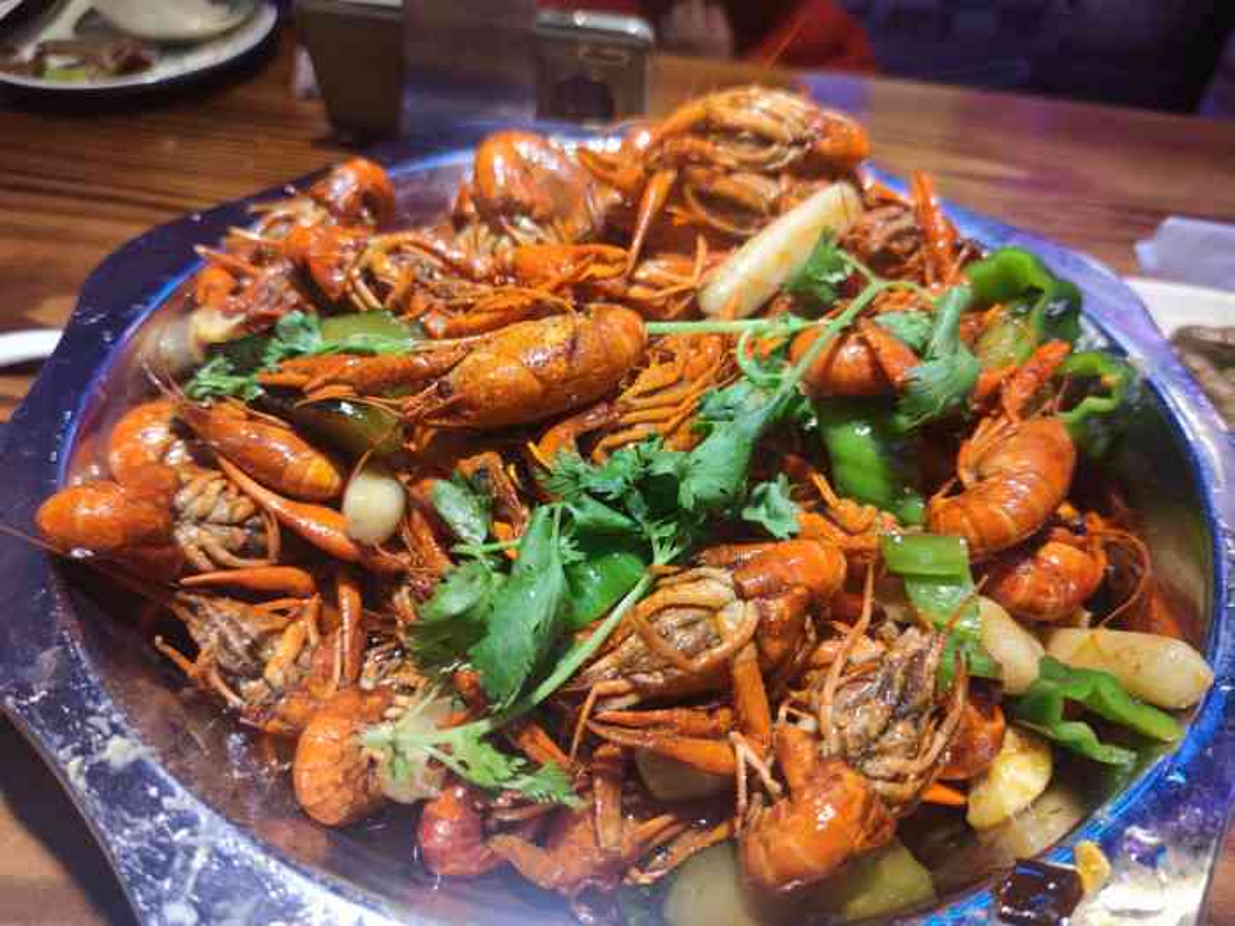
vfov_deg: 56.8
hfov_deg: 71.6
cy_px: 463
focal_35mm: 24
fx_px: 856
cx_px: 618
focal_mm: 6.72
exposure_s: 1/100
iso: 76
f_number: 1.69
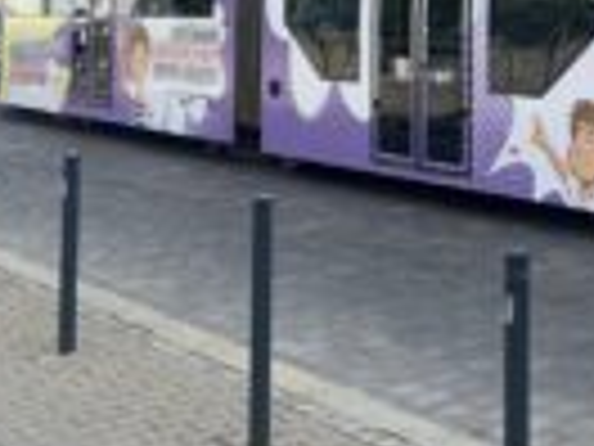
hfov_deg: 24.8
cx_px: 736
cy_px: -95
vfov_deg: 19.7
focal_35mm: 70
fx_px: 1201
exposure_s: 1/981
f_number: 1.8
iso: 25
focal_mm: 4.25
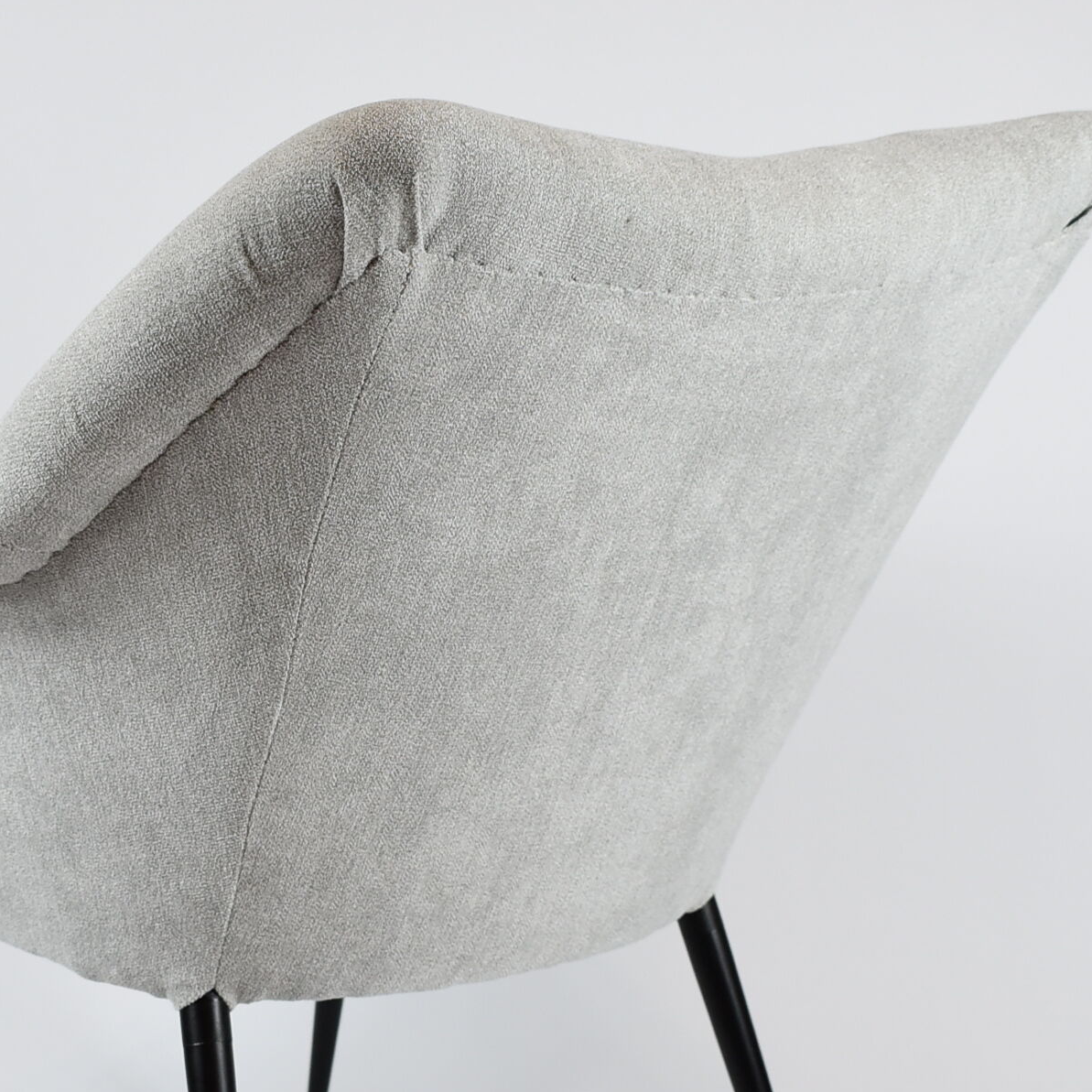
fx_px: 3426
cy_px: 869
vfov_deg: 18.0
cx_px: 357
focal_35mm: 96
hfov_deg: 18.1
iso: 640
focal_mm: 30
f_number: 5.6
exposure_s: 1/125
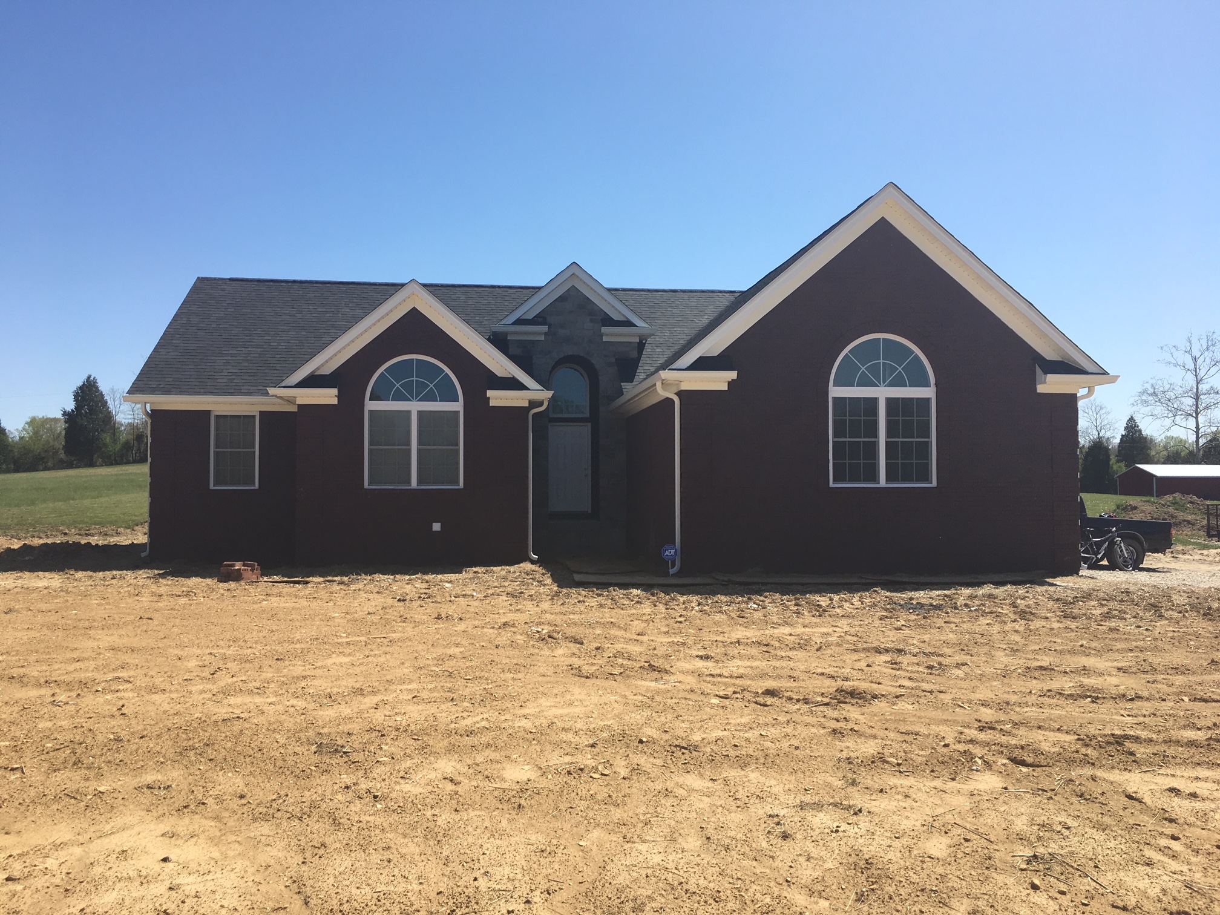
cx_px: 610
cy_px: 458
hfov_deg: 61.7
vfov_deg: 48.2
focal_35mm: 29
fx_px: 1022
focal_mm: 4.15
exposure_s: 1/1508
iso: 25
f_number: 2.2
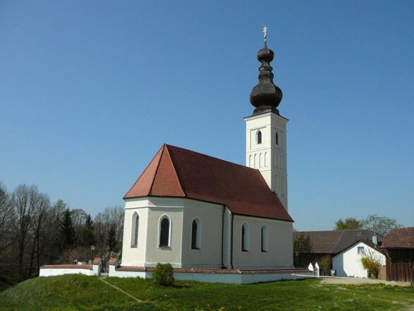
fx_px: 419
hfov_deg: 52.6
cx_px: 207
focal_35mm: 35
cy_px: 156
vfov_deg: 40.7
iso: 200
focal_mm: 5.2
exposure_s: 1/1600
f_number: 5
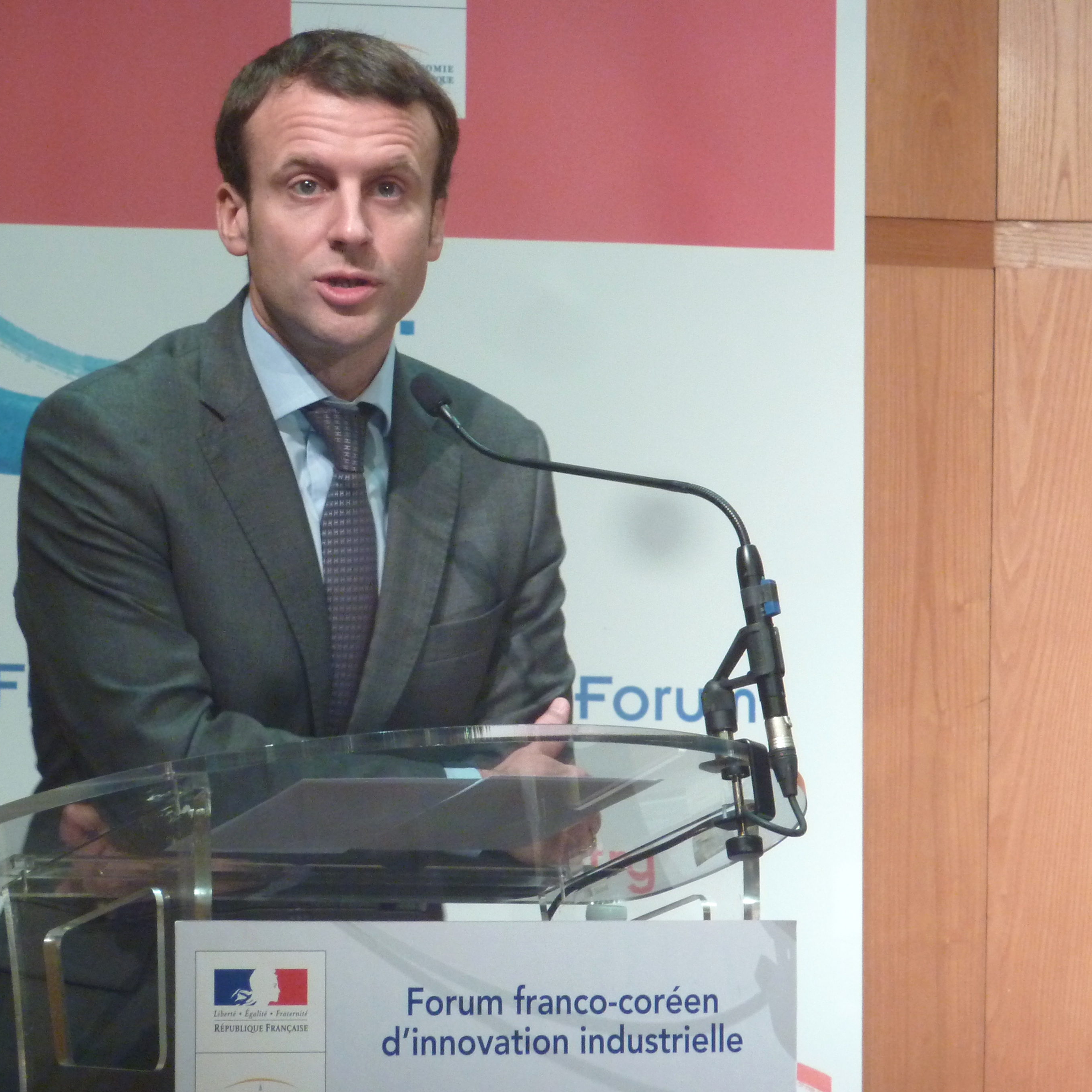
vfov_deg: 6.1
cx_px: 481
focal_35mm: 286
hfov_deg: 6.1
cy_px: 545
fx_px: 10207
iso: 400
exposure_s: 1/25
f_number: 4.7
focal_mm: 39.7
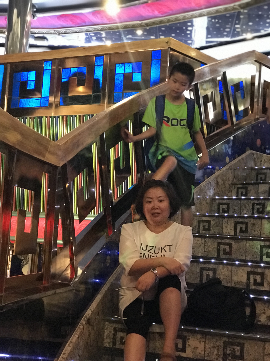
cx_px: 135
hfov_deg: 25.7
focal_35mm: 57
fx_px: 593
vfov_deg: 33.8
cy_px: 180
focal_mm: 6.6
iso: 1000
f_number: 2.8
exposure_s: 1/60
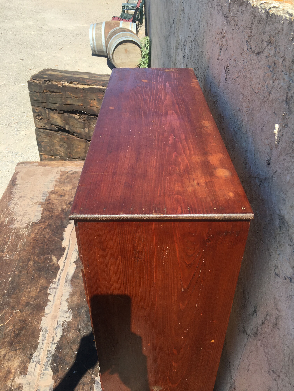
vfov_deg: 61.7
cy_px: 196
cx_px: 147
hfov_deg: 48.2
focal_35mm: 29
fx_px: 328
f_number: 2.2
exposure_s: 1/884
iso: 25
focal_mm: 4.15
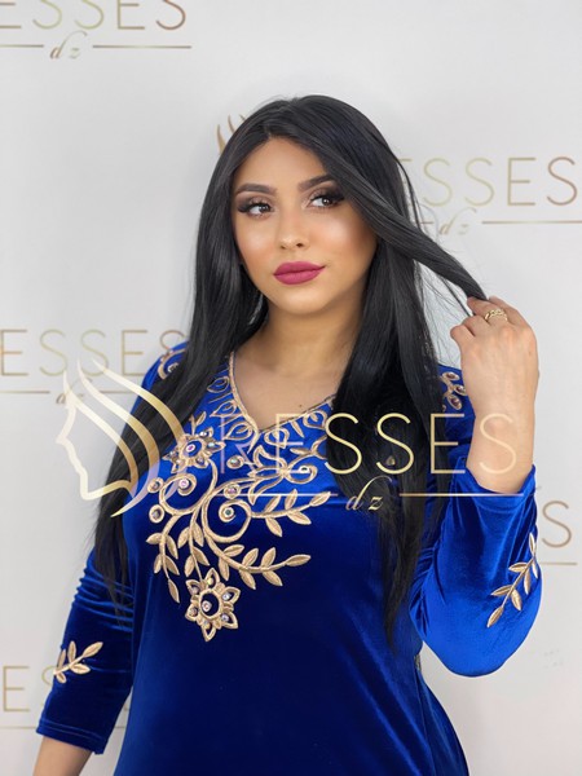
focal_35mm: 64
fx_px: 1435
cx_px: 291
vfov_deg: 30.3
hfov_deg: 22.9
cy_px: 388
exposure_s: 1/100
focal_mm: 7.5
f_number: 2.2
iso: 125
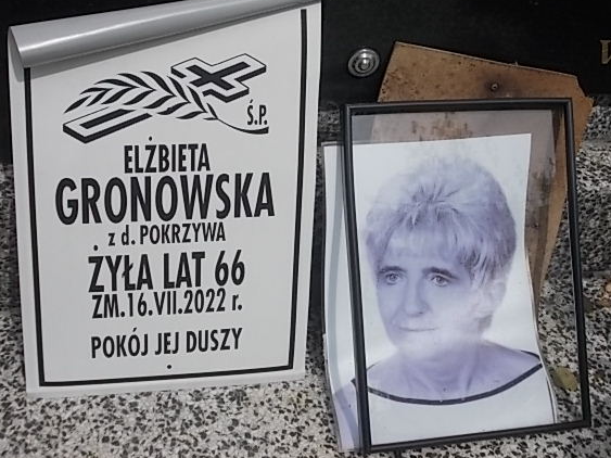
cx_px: 304
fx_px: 1024
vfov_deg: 25.2
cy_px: 209
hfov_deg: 33.2
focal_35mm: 58
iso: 80
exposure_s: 1/320
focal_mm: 7.2
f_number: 7.2
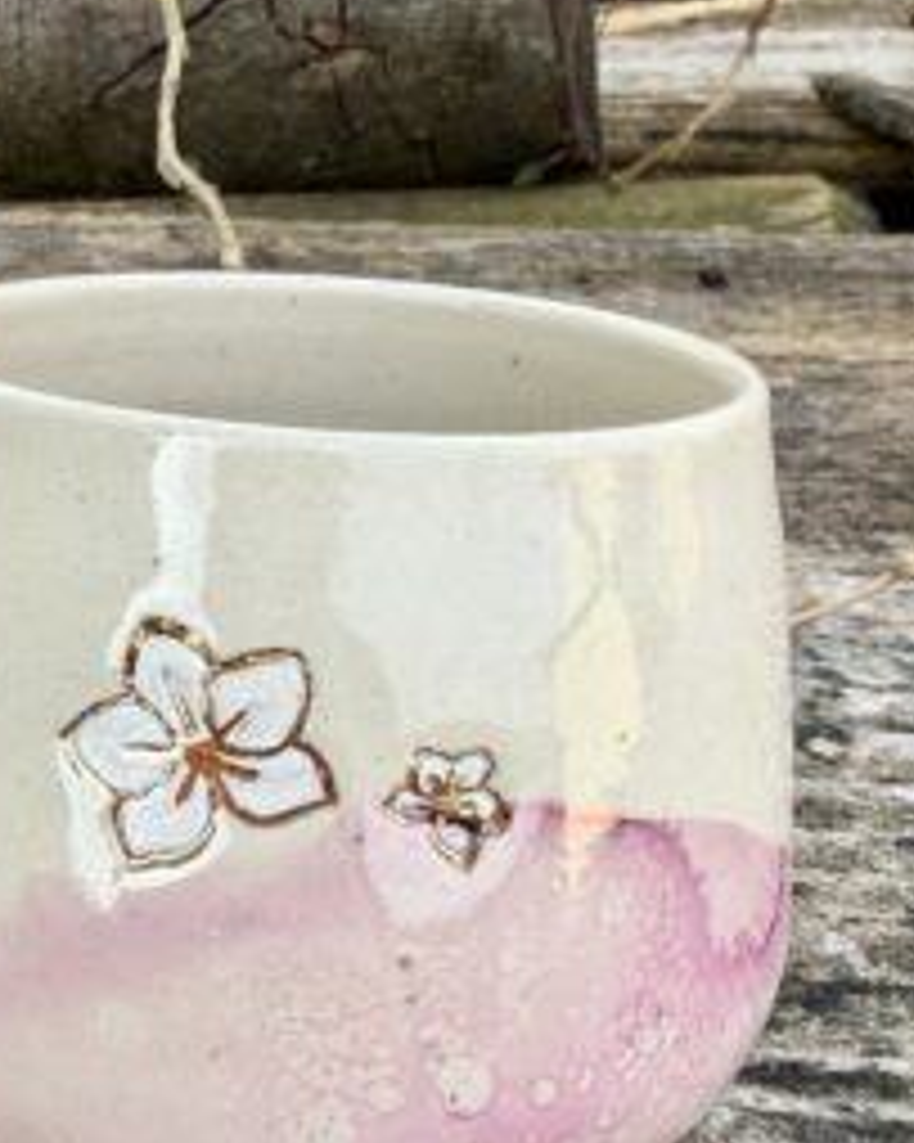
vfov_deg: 45.2
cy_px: 756
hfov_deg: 37.0
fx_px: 1353
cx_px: 324
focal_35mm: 40
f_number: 2.2
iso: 40
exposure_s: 1/507
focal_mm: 2.22
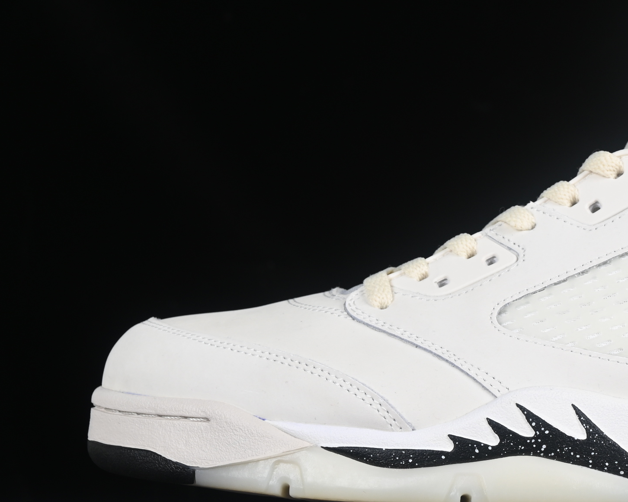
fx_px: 2509
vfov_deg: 11.4
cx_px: 562
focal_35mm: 135
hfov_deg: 14.1
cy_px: 269
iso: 160
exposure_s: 1/100
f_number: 8
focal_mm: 50
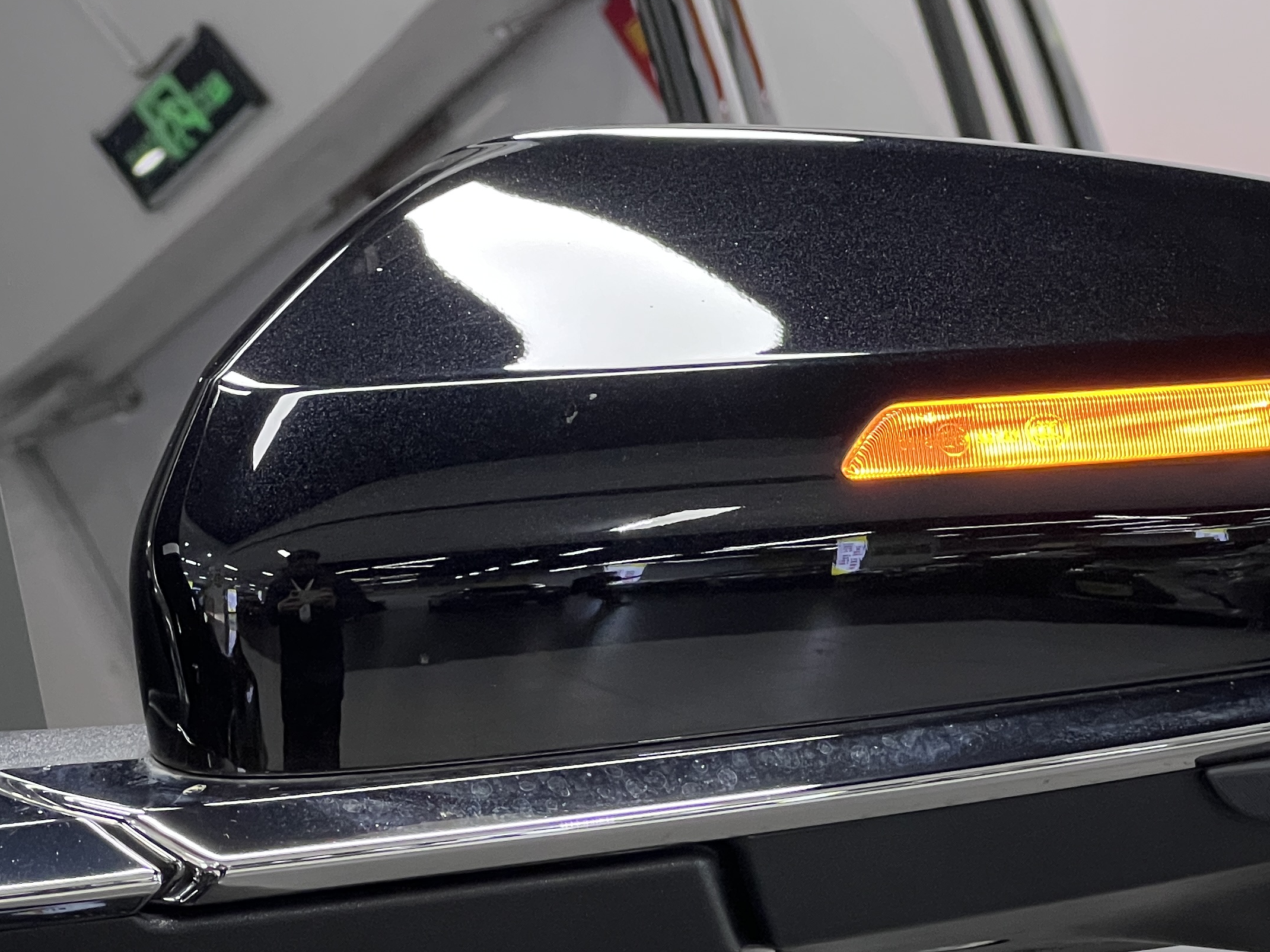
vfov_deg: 10.2
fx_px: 5320
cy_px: 603
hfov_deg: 13.6
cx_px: 739
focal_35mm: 145
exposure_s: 1/50
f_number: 2.8
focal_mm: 9
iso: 160
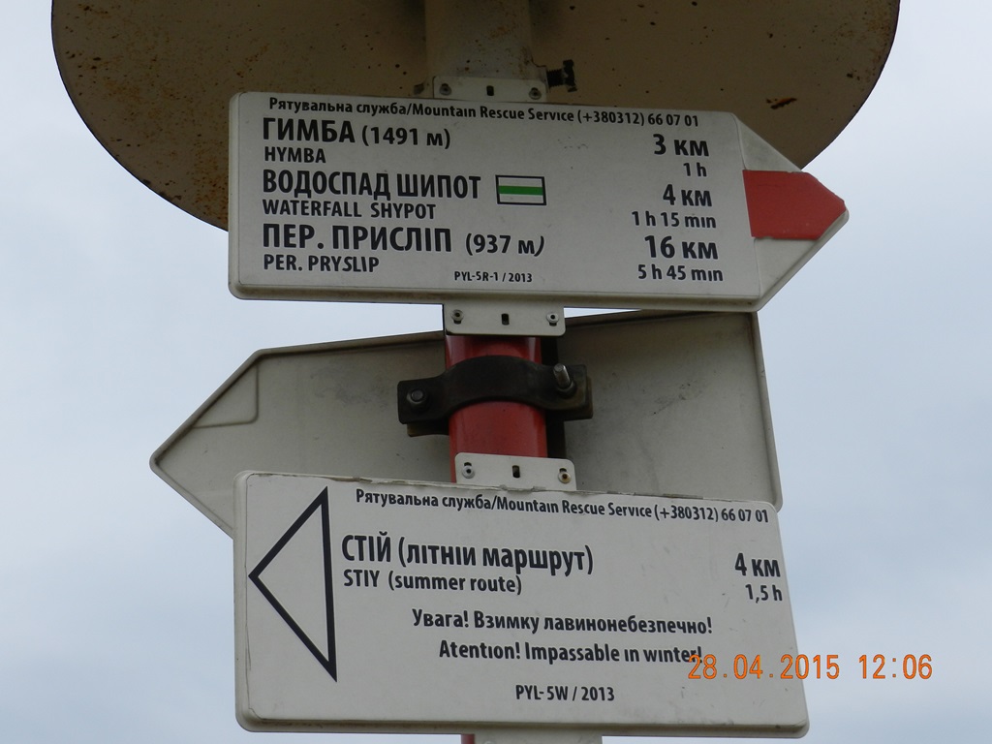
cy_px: 372
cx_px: 496
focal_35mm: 60
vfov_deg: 24.4
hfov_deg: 32.2
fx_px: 1719
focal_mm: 10.7
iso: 160
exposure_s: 1/1250
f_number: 4.6
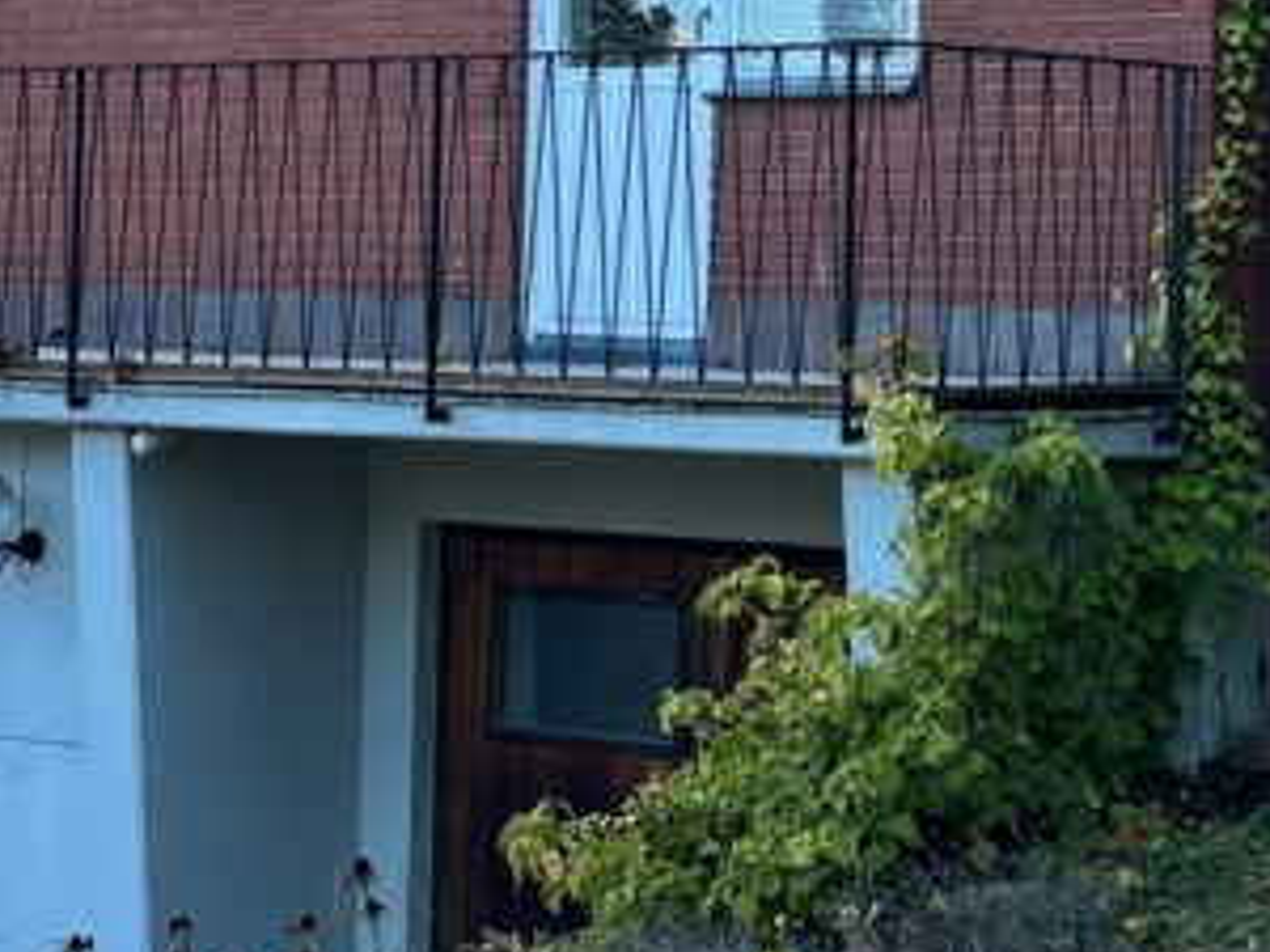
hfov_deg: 15.8
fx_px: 4586
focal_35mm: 125
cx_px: 605
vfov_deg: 11.7
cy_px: -55
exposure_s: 1/844
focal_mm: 5.96
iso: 50
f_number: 1.6
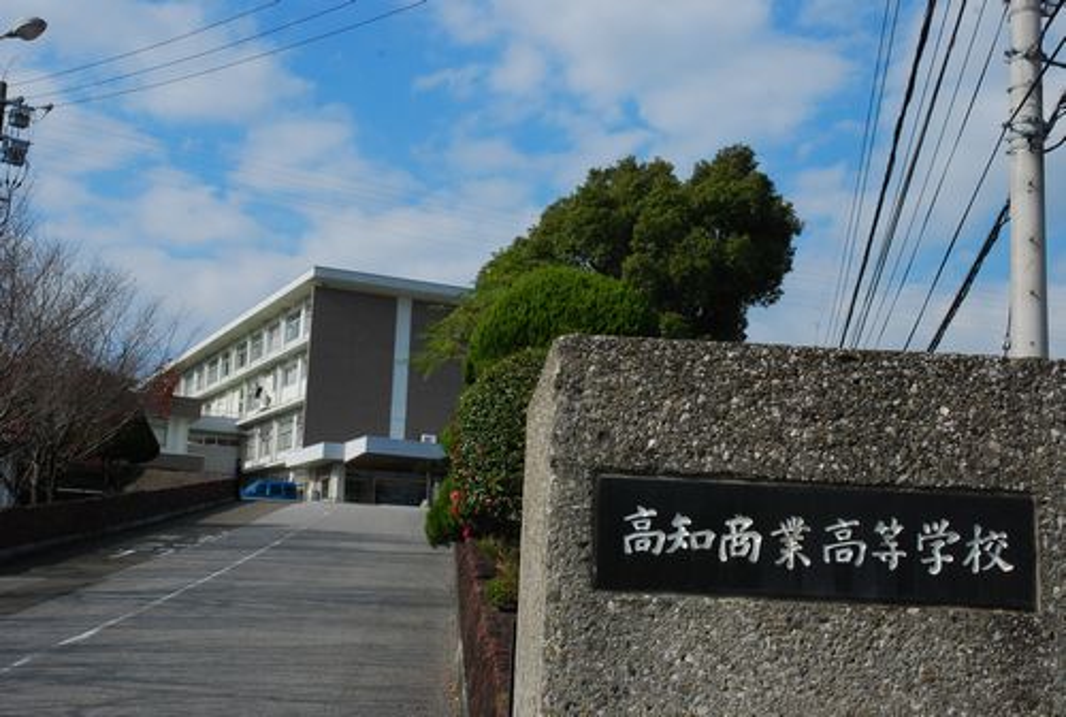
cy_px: 358
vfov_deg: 29.1
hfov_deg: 42.2
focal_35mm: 46
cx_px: 533
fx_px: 1380
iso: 500
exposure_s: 1/400
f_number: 10
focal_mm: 31
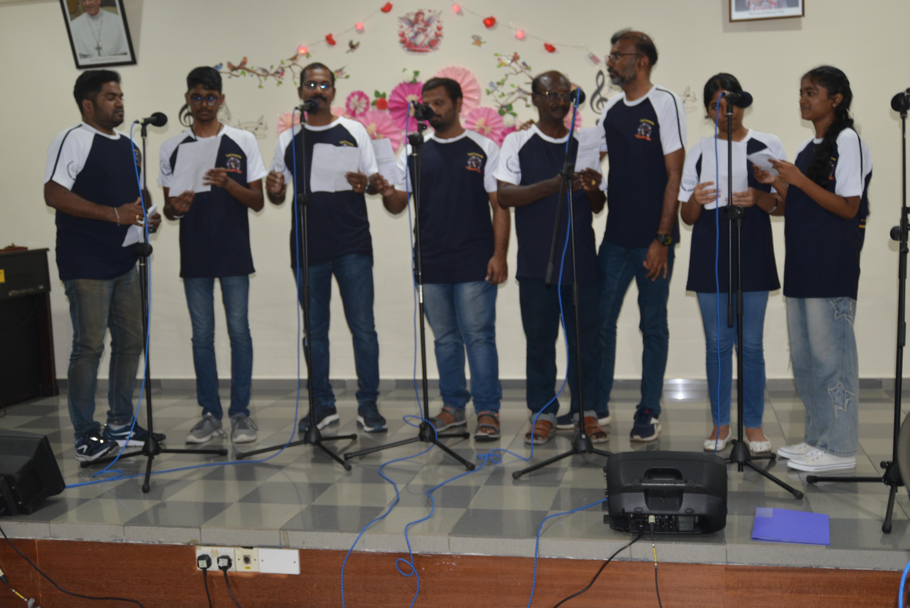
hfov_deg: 44.5
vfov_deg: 30.5
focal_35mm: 44
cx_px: 455
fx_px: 1113
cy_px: 304
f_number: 4
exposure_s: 1/60
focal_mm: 44
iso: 800
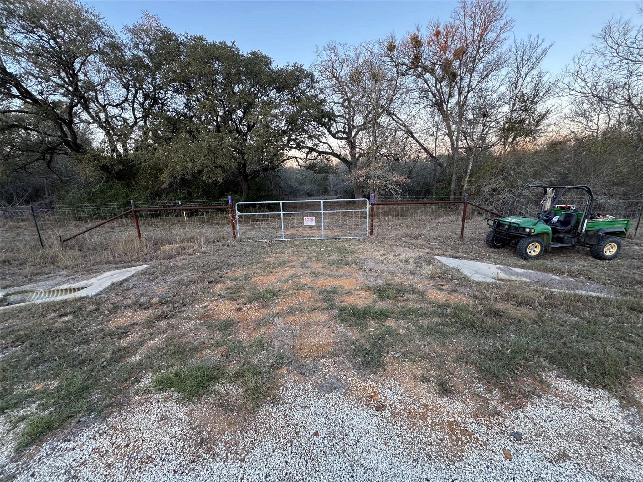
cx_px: 322
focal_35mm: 14
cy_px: 241
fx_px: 260
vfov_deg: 85.7
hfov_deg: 102.1
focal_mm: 2.22
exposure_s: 1/99
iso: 200
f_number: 2.2
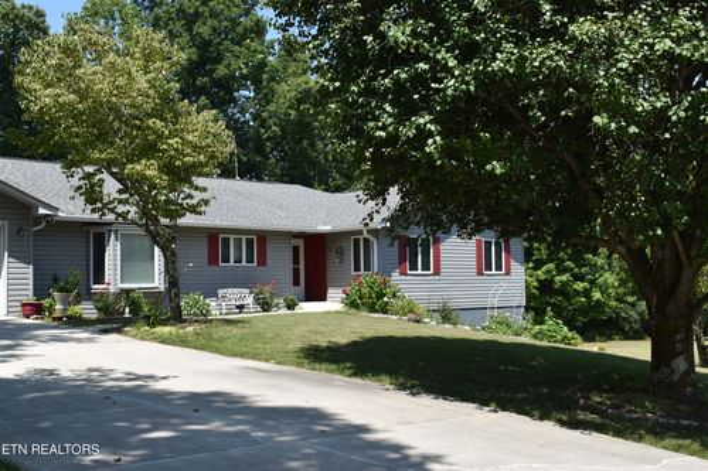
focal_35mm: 44
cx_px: 354
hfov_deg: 45.0
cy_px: 236
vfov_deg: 30.8
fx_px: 855
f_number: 8
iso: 110
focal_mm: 29
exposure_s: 1/250
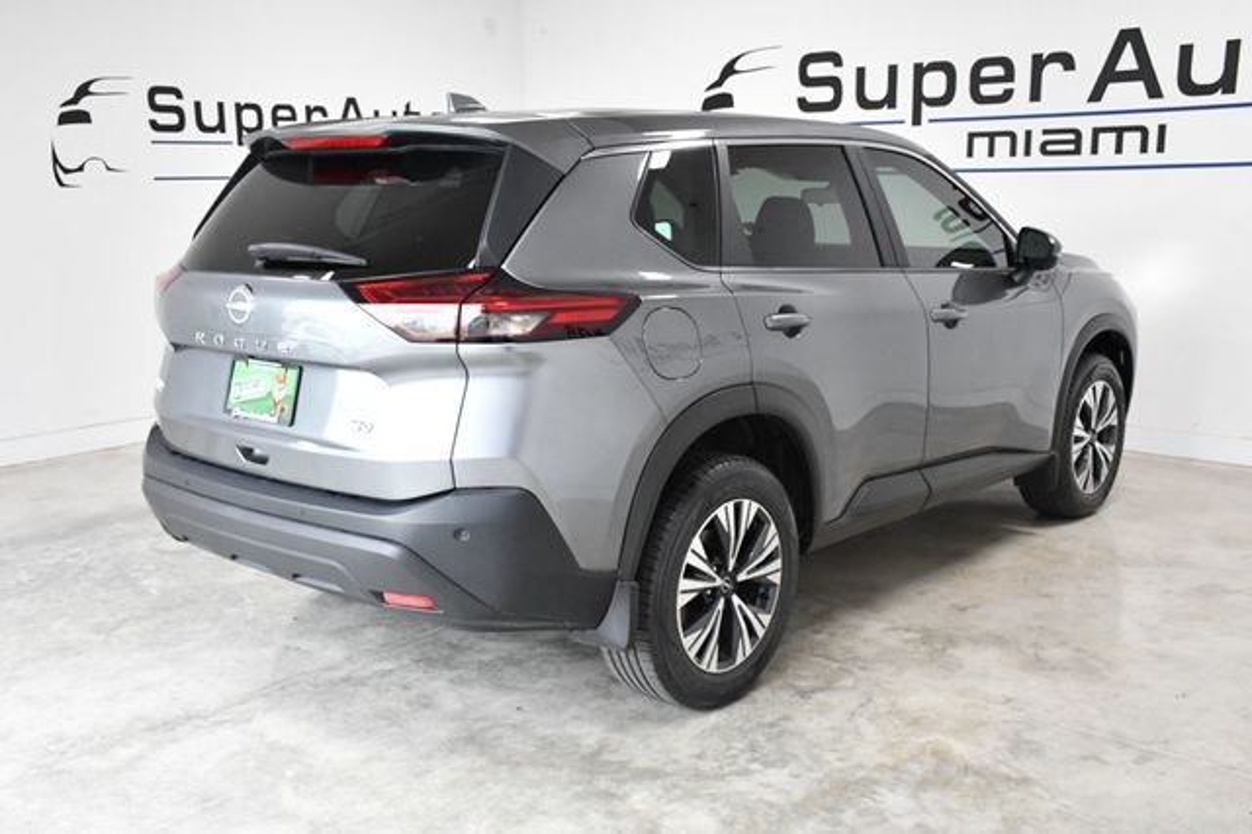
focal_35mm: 36
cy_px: 417
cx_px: 626
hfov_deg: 53.2
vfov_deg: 36.8
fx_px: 1251
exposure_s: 1/250
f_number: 8
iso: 2500
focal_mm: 24
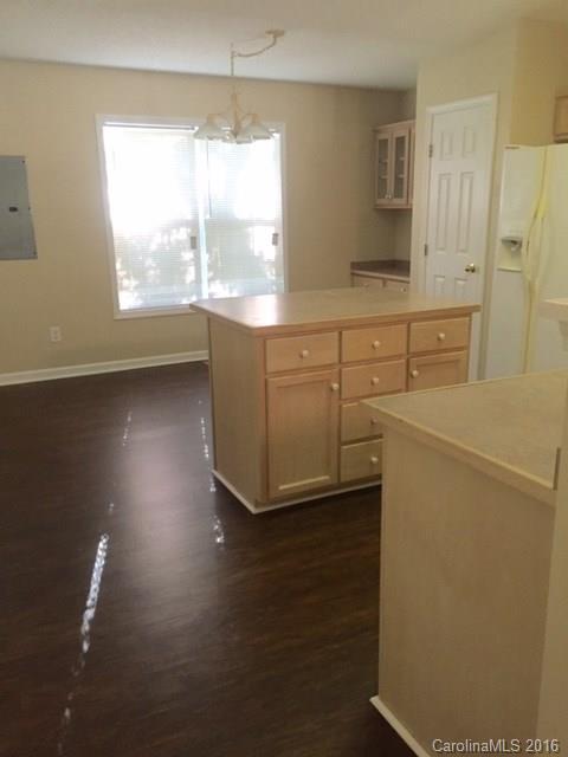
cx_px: 284
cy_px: 378
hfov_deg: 48.2
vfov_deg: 61.7
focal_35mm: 29
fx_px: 634
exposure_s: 1/30
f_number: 2.2
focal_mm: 4.15
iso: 160
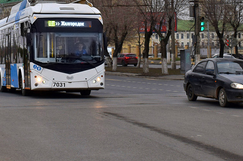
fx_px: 728
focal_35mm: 108
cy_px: -1
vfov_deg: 12.5
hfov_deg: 18.8
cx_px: 61
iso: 400
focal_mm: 30
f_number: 6.3
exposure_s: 1/320
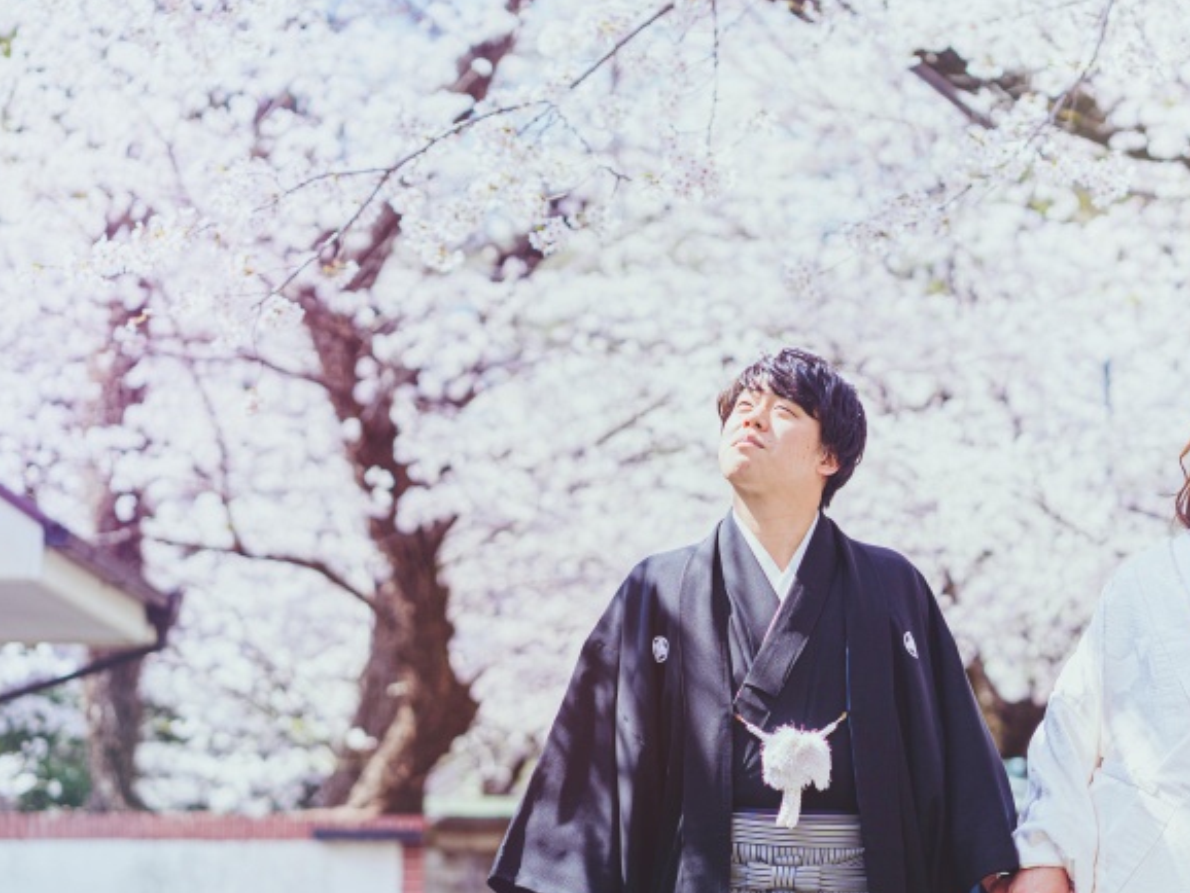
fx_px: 3886
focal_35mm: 113
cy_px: 540
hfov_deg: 17.4
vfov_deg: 13.1
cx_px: 784
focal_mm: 85
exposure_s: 1/4000
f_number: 3.2
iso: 500
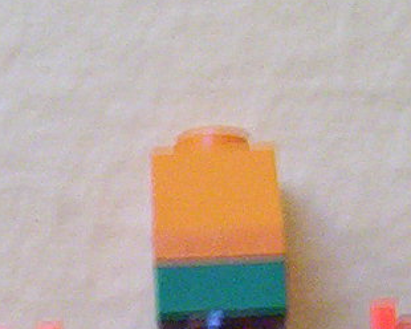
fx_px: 3382
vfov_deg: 5.4
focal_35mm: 278
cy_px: 724
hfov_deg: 7.0
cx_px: 221
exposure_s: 1/8.53
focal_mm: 7.1
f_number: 2.97
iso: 200
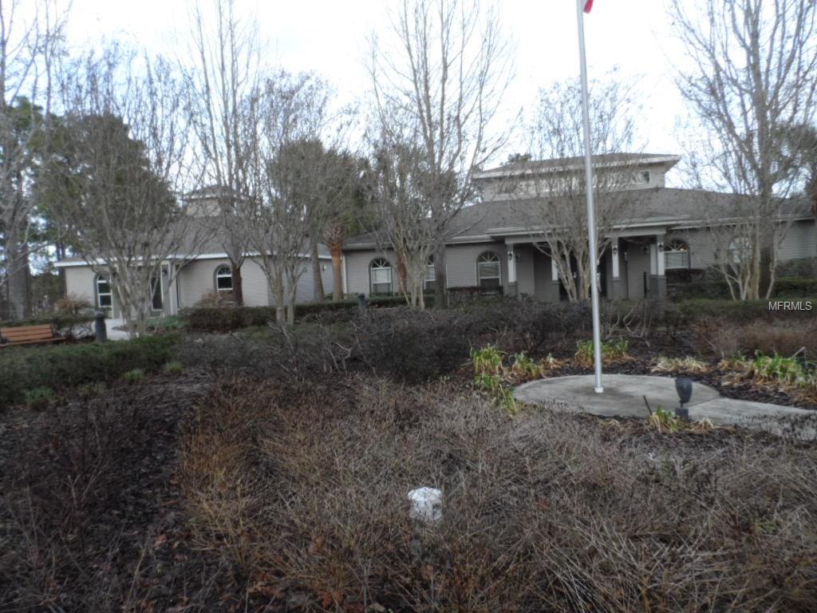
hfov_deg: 71.6
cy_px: 306
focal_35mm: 24
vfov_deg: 56.8
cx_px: 408
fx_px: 566
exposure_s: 1/500
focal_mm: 4
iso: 120
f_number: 3.2
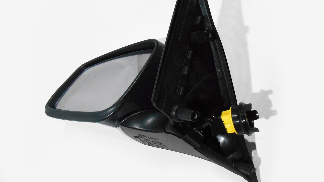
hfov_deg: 66.1
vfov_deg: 40.1
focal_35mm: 29
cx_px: 162
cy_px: 77
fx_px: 249
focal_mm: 4.7
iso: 800
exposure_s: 1/200
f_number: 3.4
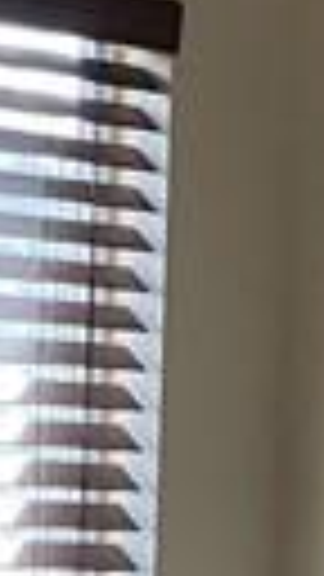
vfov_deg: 9.4
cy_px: 760
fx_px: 3452
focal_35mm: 226
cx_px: 166
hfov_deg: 5.4
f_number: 1.8
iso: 80
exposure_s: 1/60
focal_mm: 4.25
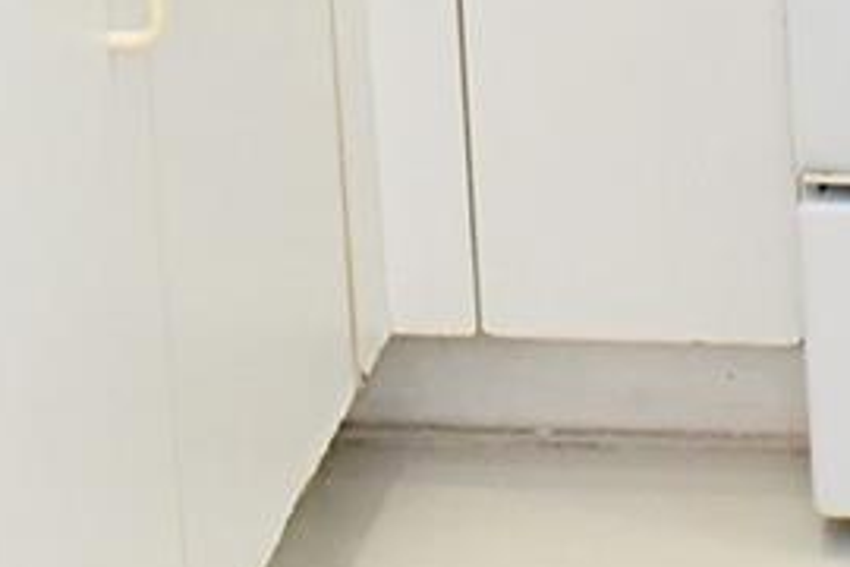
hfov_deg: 11.2
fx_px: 4202
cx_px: 1190
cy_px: -1058
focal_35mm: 178
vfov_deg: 7.0
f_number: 7.1
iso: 4000
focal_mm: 20
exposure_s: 1/200
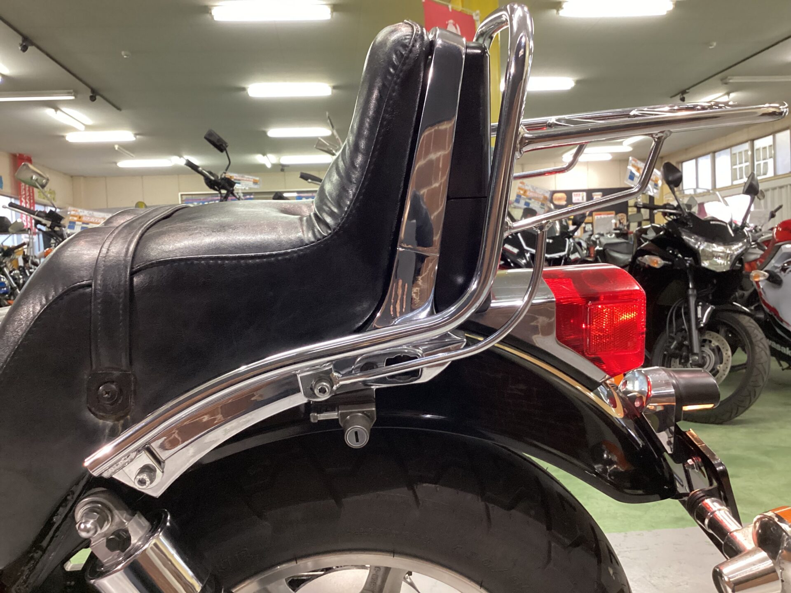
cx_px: 396
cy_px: 296
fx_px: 708
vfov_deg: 45.4
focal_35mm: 31
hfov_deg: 58.4
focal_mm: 3.3
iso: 320
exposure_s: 1/60
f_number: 2.4
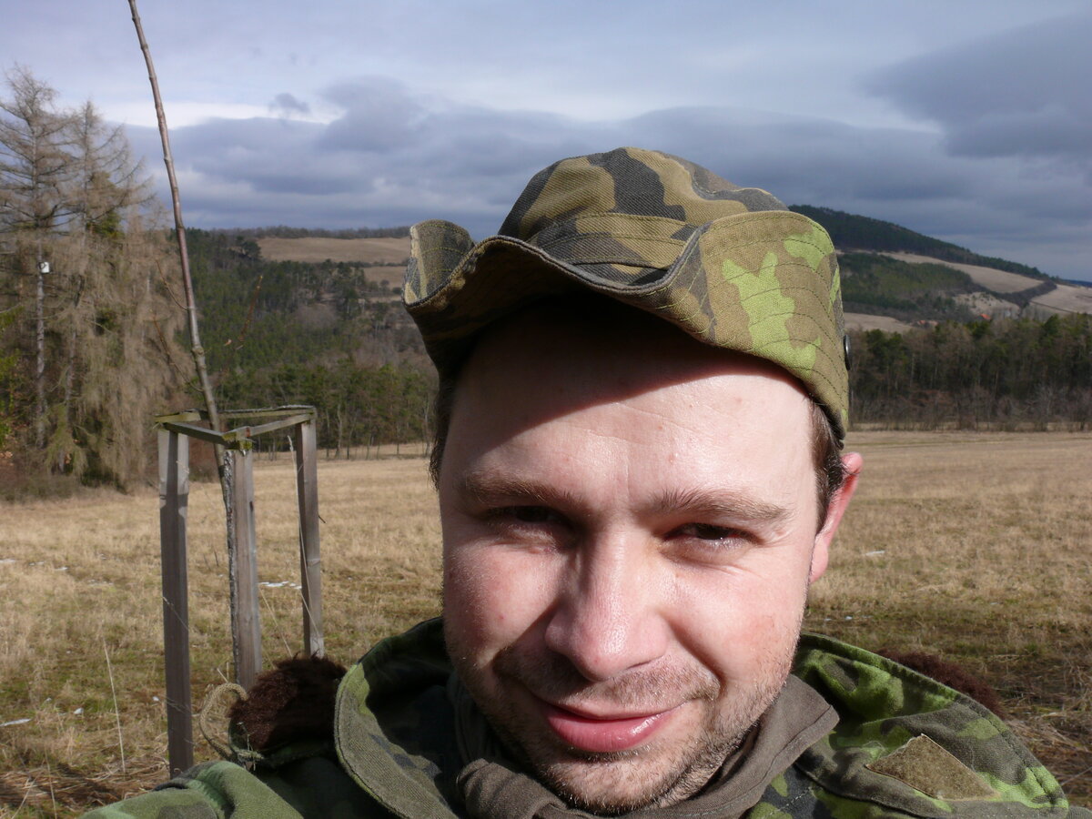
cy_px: 410
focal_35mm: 35
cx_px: 546
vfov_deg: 40.7
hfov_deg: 52.6
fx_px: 1104
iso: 100
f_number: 6.3
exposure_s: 1/400
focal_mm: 7.4
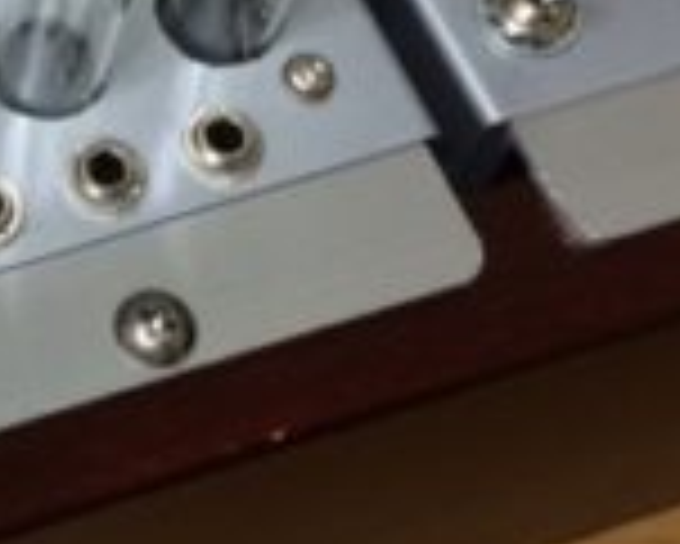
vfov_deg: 14.7
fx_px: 2074
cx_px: -275
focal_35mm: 103
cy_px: 18
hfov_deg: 17.2
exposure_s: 1/30
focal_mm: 4.12
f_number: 2.2
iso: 64
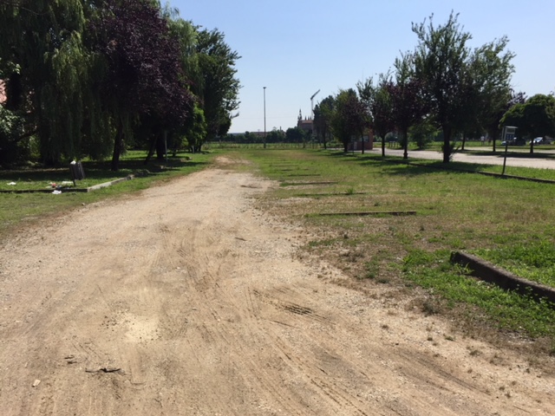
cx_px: 278
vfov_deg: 48.2
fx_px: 465
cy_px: 208
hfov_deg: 61.7
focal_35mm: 29
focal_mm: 4.15
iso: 32
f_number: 2.2
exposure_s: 1/3300
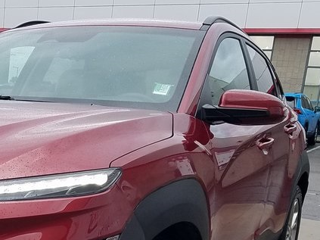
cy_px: 252
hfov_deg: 29.1
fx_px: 582
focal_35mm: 63
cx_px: 12
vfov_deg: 22.2
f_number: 1.7
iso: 50
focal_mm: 4.2
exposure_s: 1/268
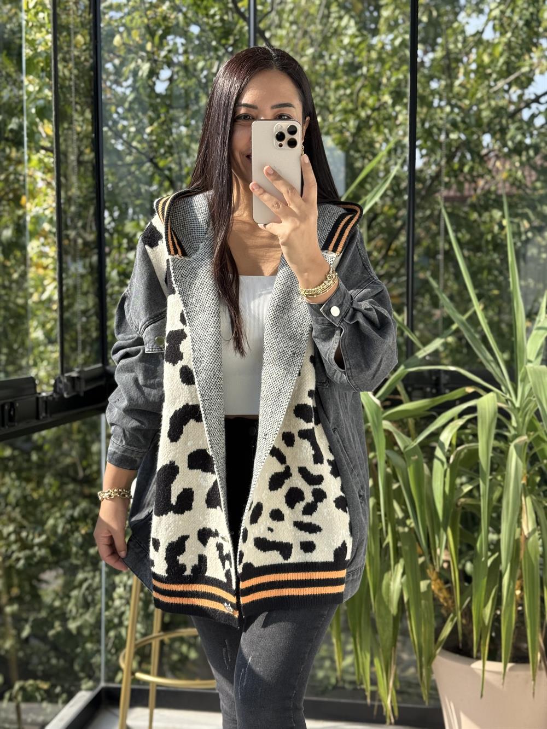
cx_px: 274
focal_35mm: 48
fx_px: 1011
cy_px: 364
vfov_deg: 39.7
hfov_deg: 30.3
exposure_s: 1/1055
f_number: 1.78
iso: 100
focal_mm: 6.76
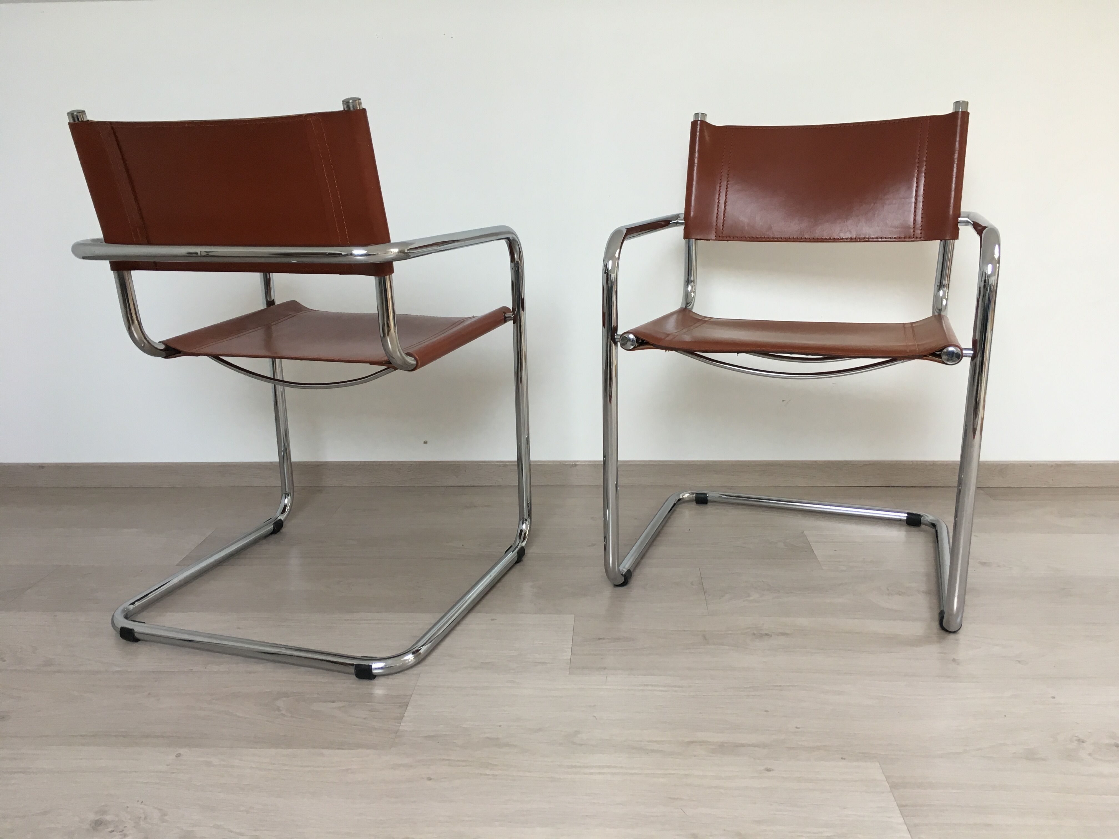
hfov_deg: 61.7
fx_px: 937
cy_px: 420
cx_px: 560
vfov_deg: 48.2
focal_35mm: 29
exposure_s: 1/33
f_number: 2.2
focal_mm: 4.15
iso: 80
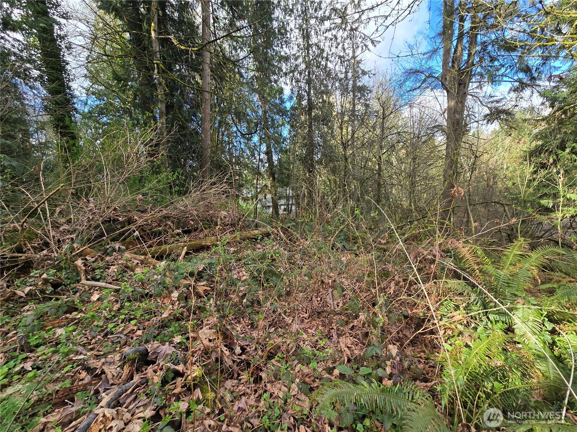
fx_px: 217
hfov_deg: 106.2
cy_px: 216
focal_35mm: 13
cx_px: 288
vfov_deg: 89.9
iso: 50
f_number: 2.2
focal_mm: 2.2
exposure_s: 1/348
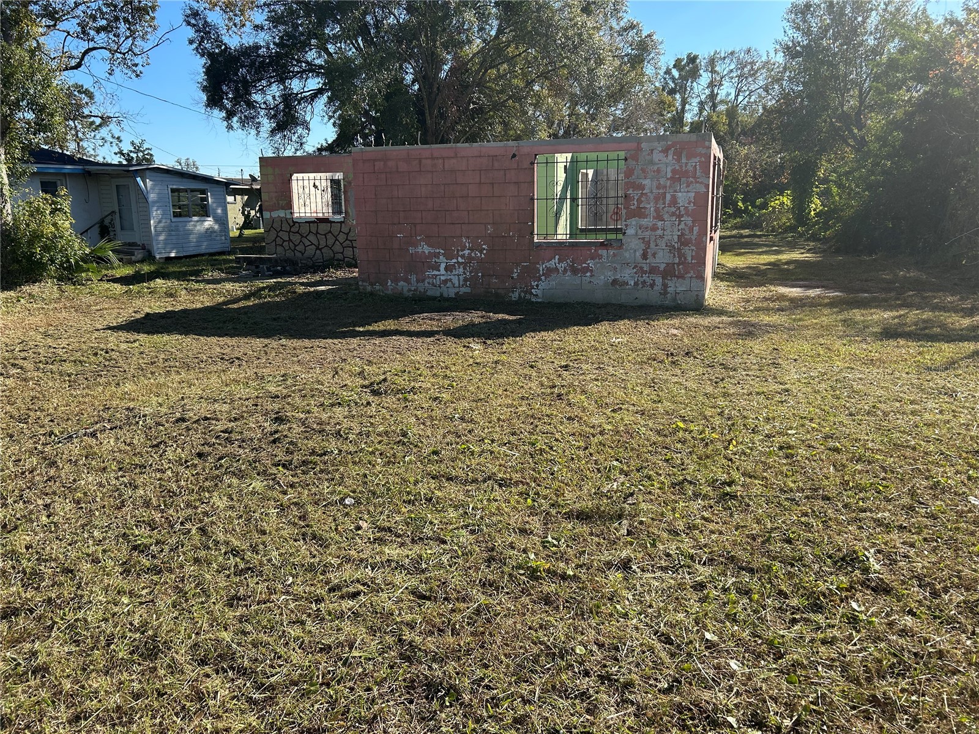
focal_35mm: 26
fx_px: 735
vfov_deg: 53.1
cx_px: 490
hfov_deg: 67.3
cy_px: 367
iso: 50
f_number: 1.5
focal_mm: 5.7
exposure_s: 1/2252
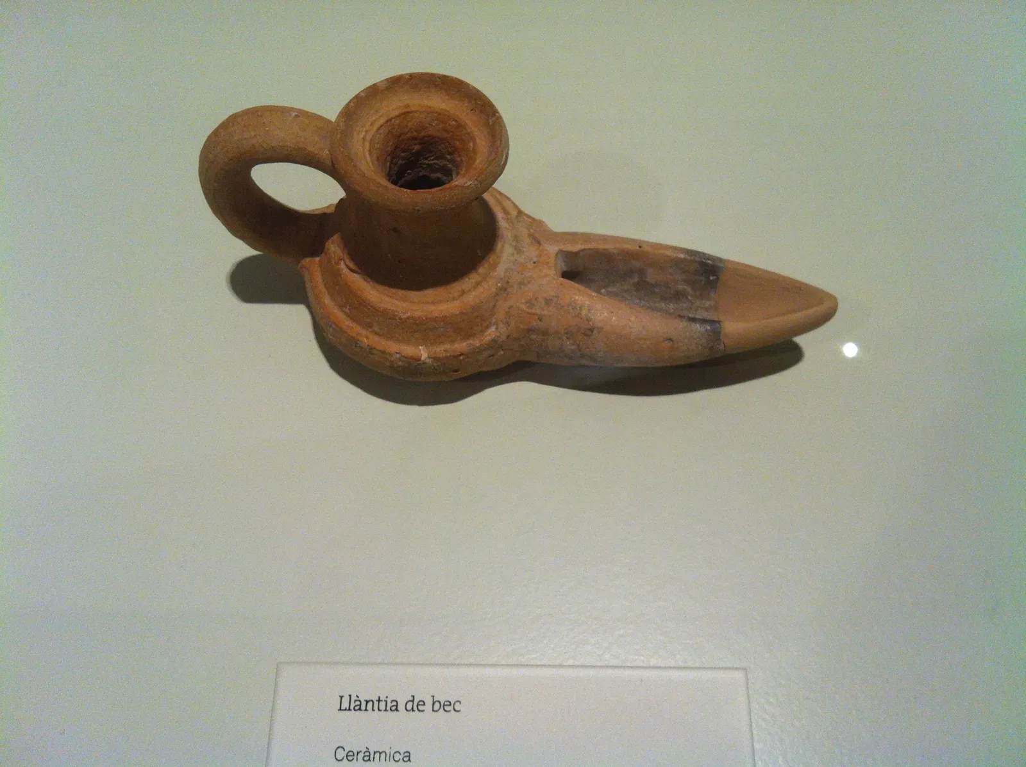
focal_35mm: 35
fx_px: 1036
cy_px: 384
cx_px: 513
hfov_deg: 52.7
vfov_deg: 40.6
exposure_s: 1/17
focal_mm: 3.85
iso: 125
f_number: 2.8
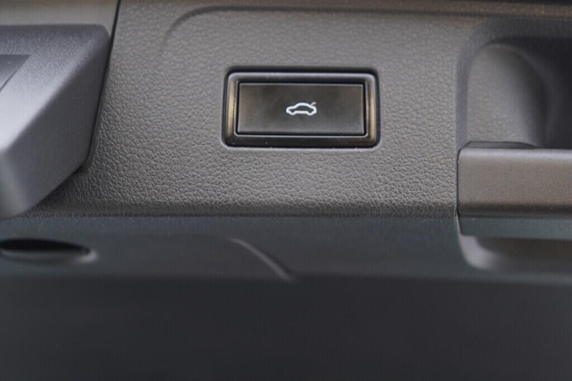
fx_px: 572
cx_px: 286
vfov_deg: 36.9
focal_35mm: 36
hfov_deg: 53.1
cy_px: 190
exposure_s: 1/40
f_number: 2.8
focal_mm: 24
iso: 320
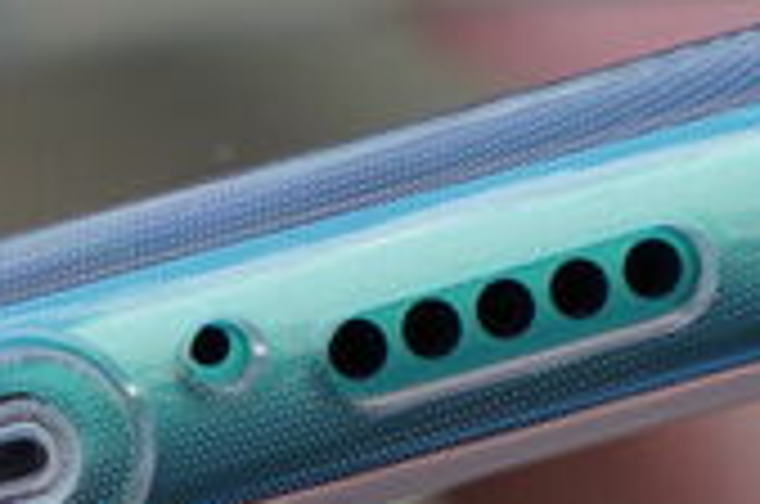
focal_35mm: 399
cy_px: 392
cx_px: -187
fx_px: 8407
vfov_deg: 3.4
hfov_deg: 5.2
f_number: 5.6
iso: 100
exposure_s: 1/100
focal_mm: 70
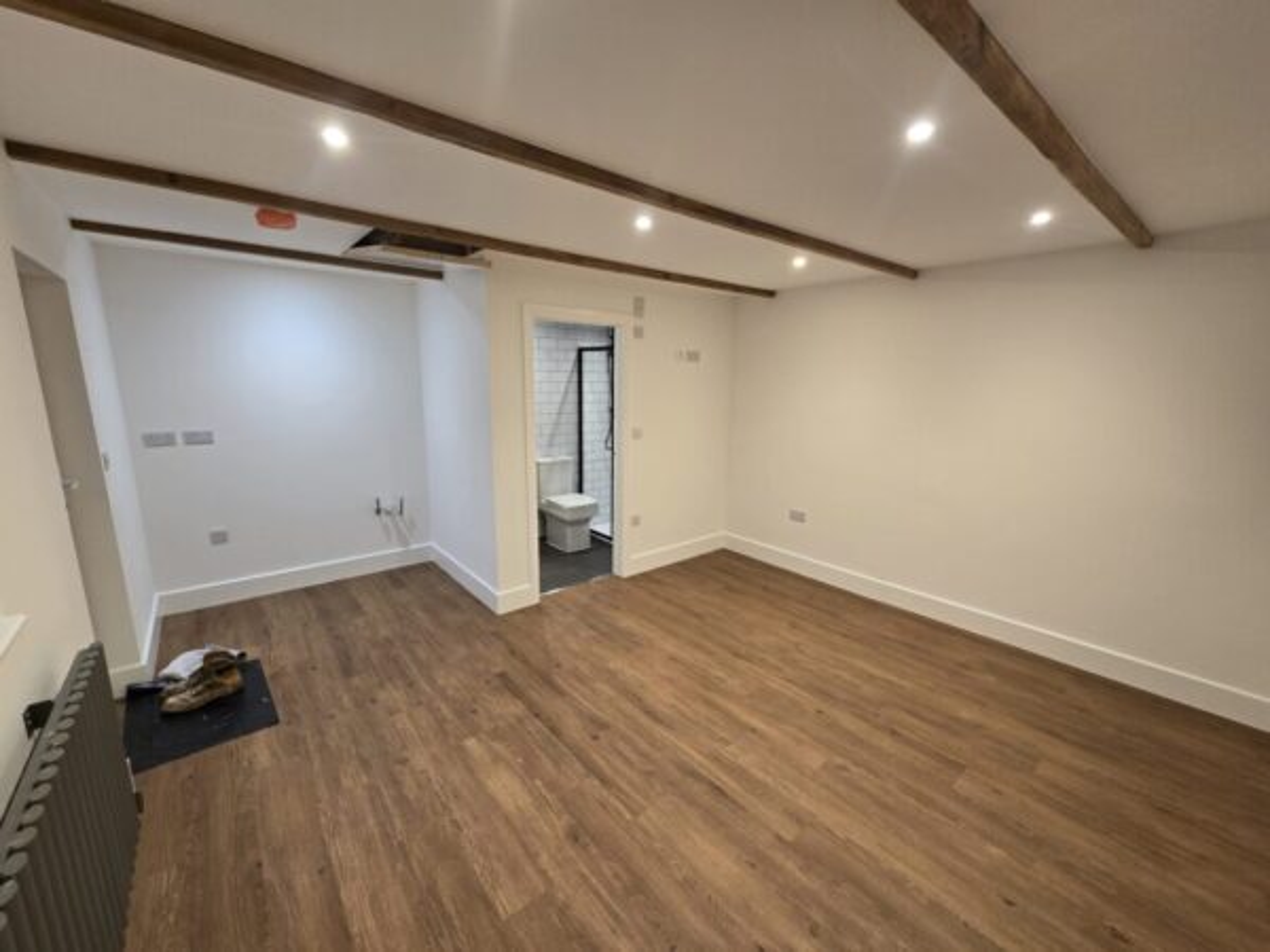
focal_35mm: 13
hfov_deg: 106.2
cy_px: 476
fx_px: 477
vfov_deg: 89.9
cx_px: 635
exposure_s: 1/50
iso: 125
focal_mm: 2.2
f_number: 2.2
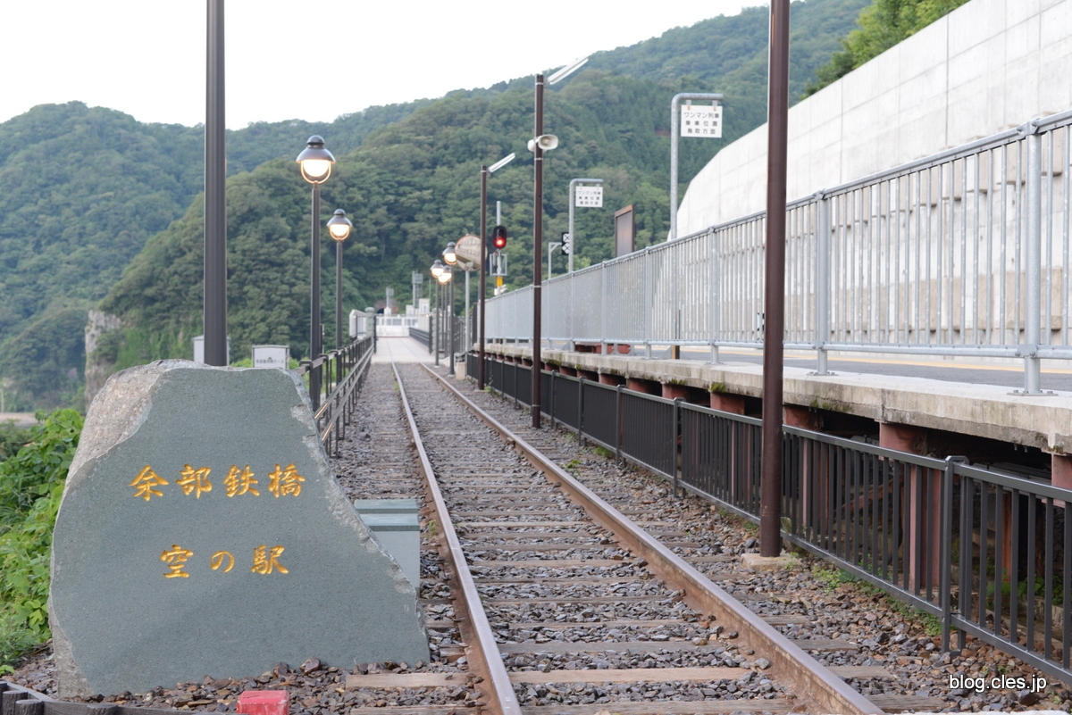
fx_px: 1489
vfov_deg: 27.0
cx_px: 536
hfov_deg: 39.6
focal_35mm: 50
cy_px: 358
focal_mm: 50
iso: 1100
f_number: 5.6
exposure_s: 1/50
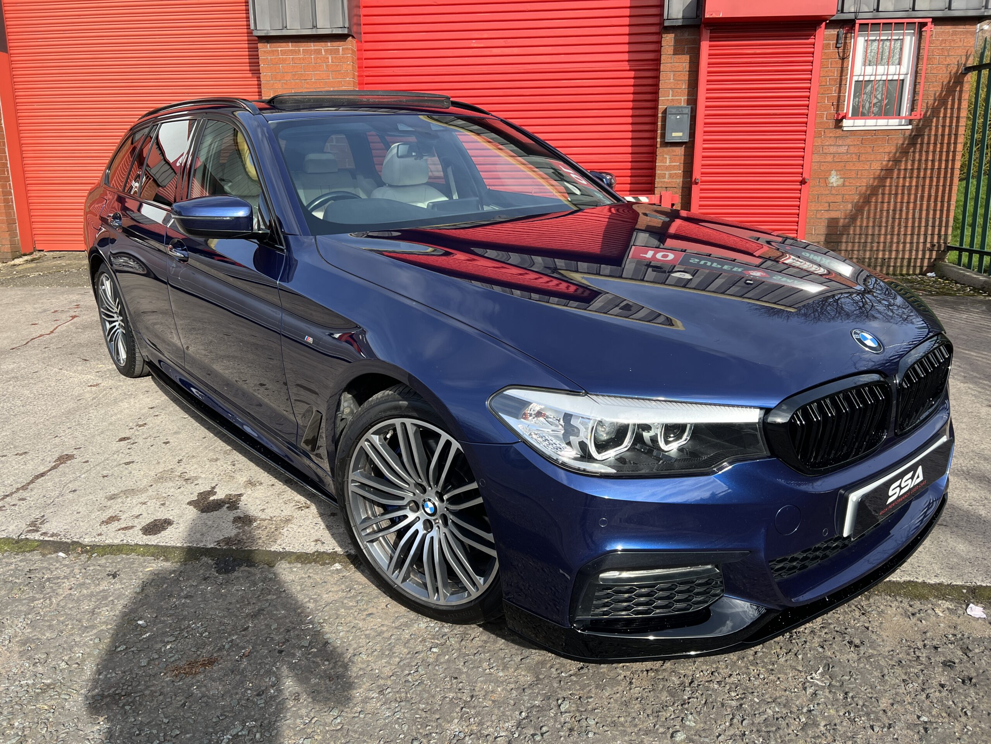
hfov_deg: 67.3
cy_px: 372
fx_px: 744
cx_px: 496
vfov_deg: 53.1
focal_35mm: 26
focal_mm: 5.7
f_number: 1.5
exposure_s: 1/1344
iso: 50
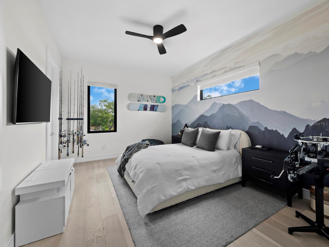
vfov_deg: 85.7
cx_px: 164
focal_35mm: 14
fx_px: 133
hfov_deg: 102.0
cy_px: 124
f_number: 11
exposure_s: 1/3
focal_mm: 7
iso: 320
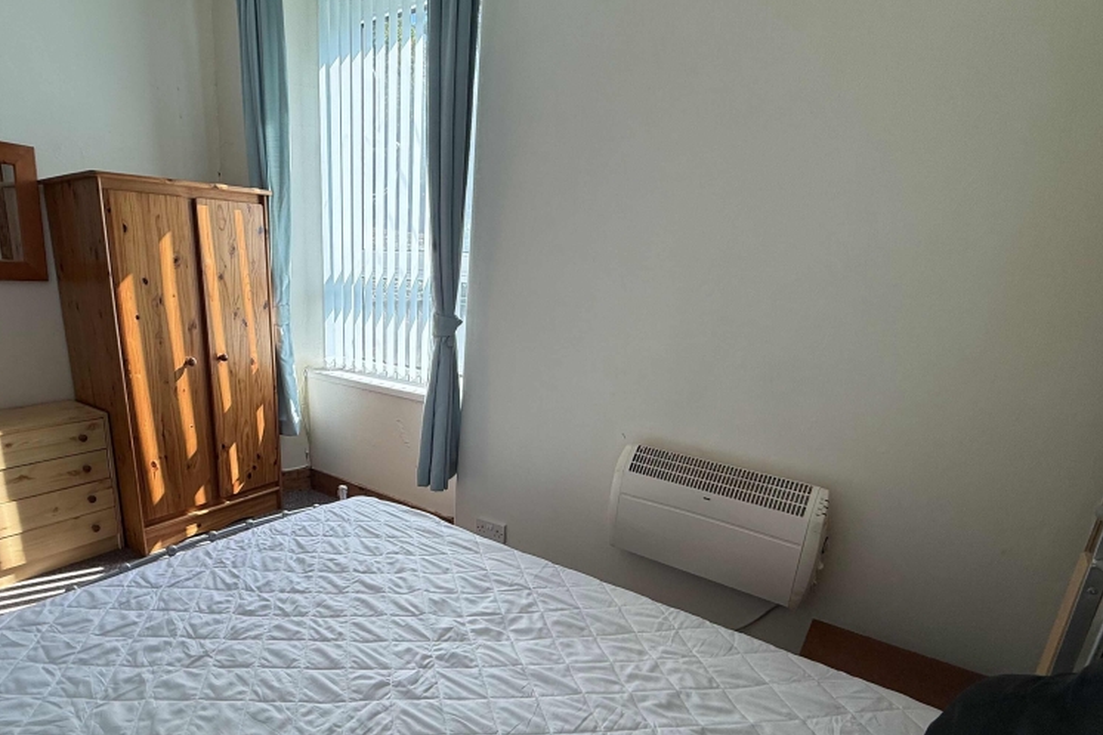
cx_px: 435
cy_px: 442
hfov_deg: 82.8
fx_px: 613
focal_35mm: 20
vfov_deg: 61.4
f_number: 2.2
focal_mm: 2.22
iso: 64
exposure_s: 1/297
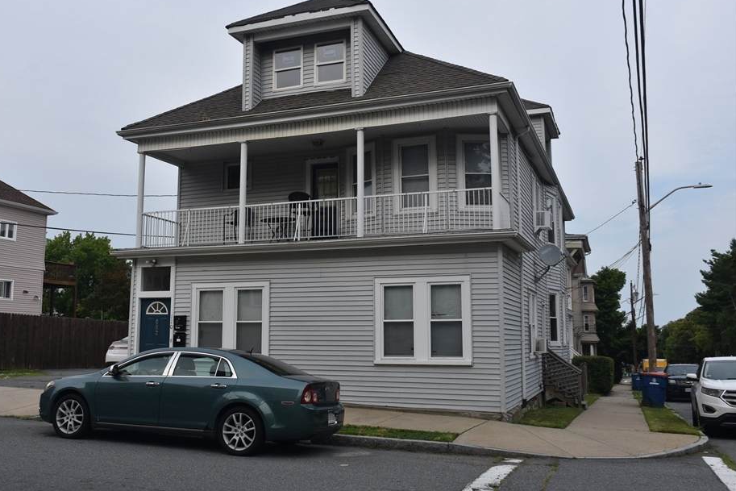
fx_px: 757
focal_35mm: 37
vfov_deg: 35.9
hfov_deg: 51.8
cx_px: 326
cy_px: 225
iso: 280
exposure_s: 1/500
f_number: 8
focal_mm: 22
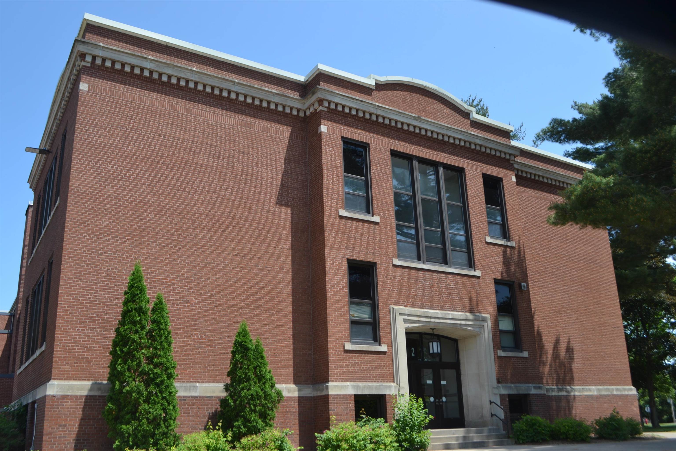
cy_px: 226
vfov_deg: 40.0
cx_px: 338
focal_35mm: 33
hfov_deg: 57.2
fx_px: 620
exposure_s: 1/200
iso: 100
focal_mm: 22
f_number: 7.1
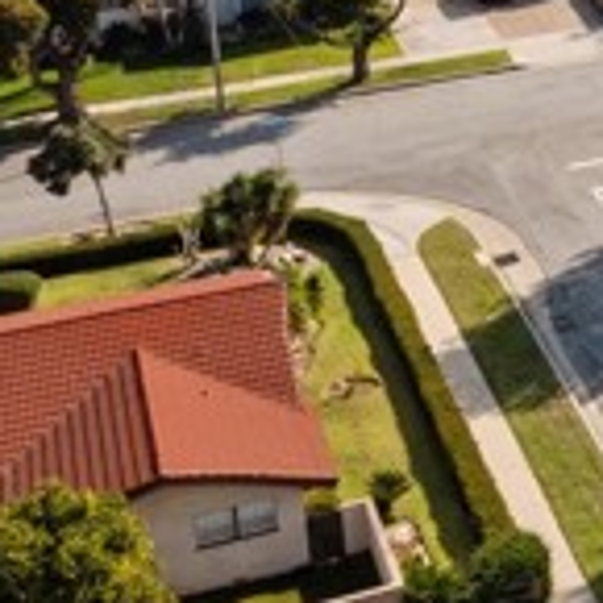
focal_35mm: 105
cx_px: 1218
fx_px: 2069
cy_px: -129
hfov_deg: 13.9
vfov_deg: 15.9
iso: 100
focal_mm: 10.26
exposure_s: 1/60
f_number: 7.1
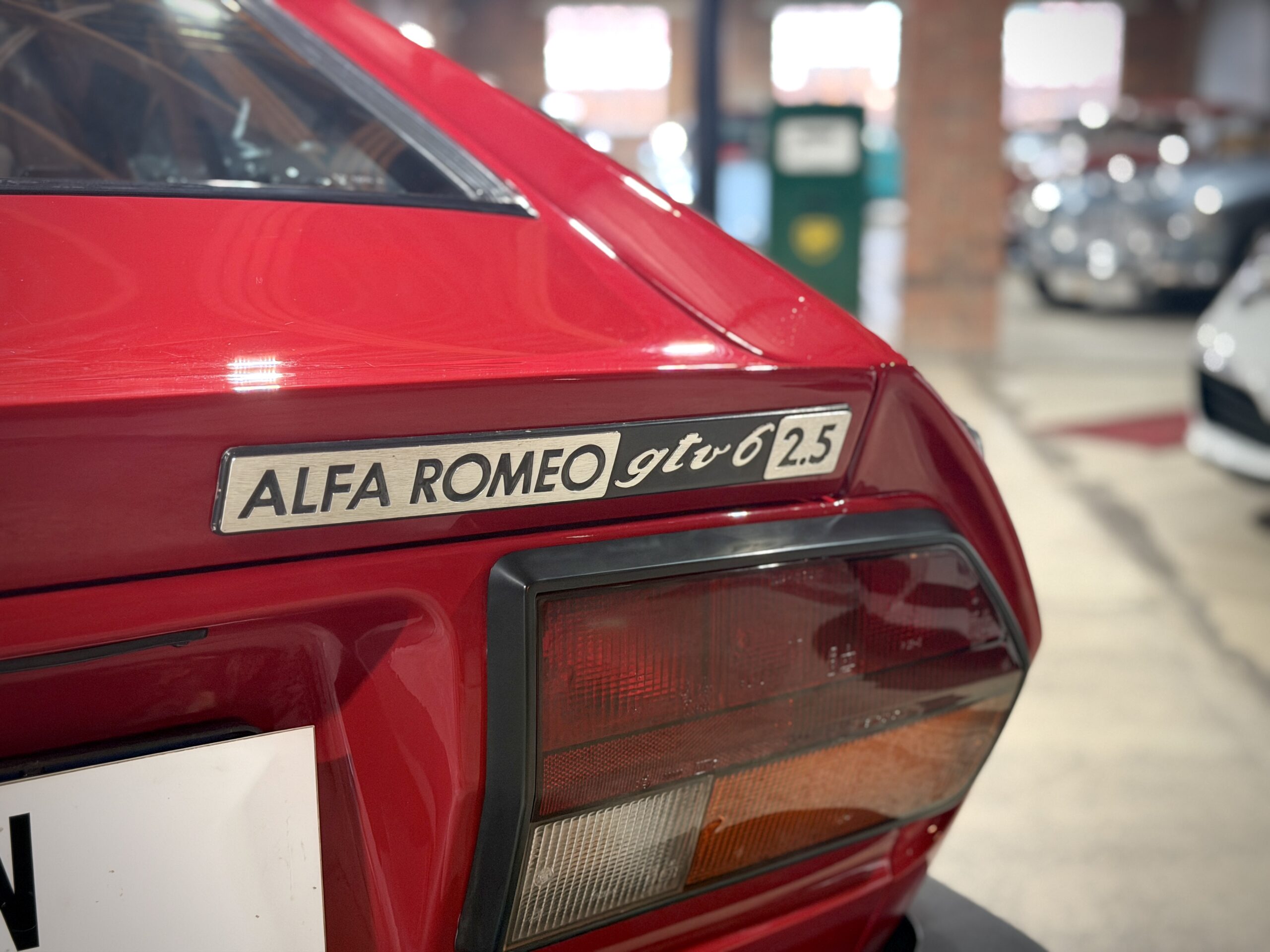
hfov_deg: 39.7
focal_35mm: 48
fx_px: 1761
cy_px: 476
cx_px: 635
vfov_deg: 30.3
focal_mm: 6.76
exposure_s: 1/33
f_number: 1.78
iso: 320
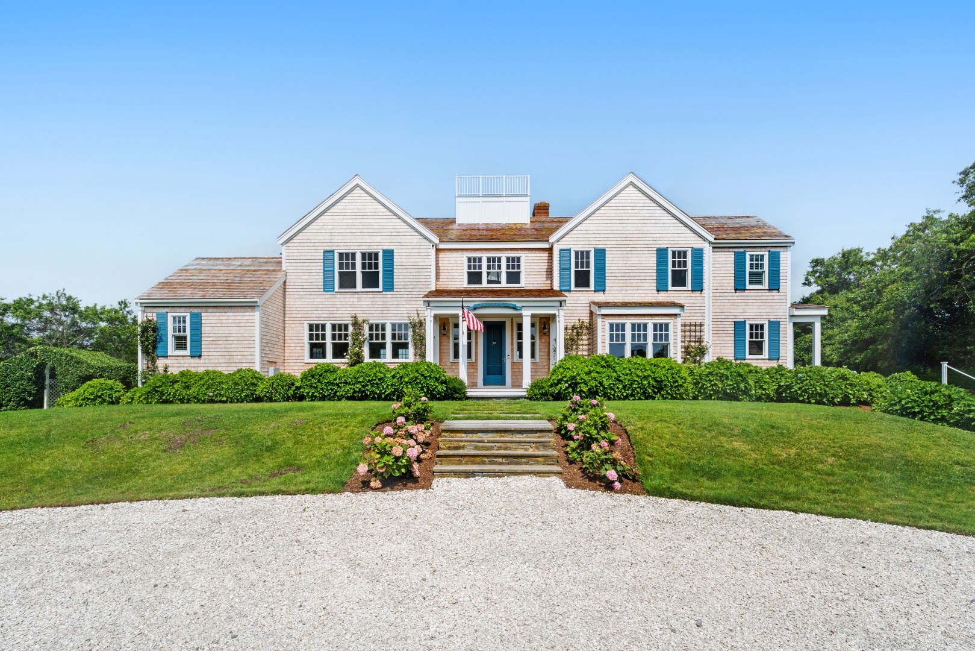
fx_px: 352
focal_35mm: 13
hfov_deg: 108.3
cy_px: 326
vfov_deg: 85.4
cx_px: 488
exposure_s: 1/200
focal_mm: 13
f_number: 16
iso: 160
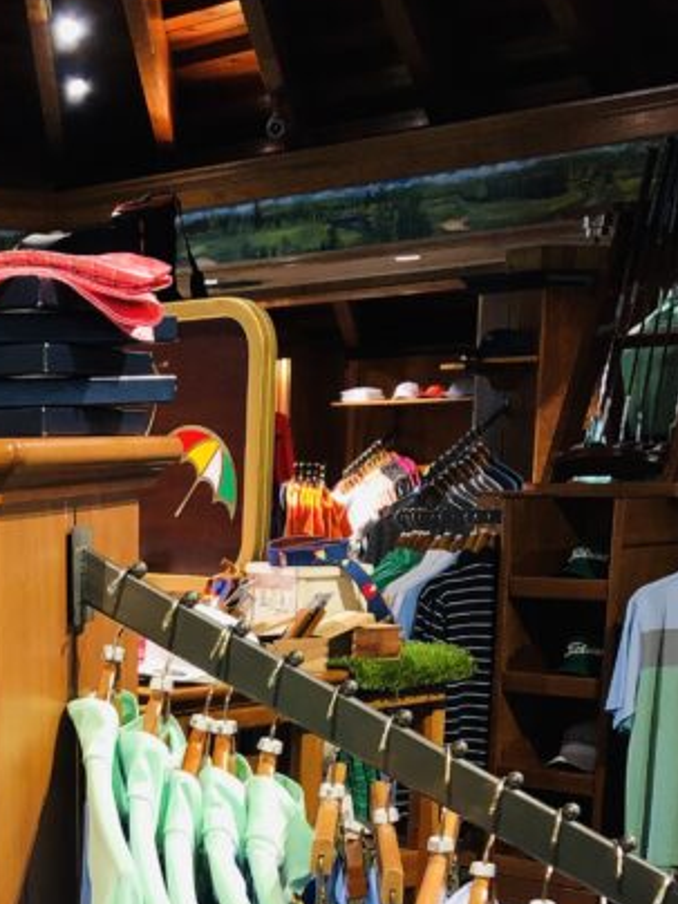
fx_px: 1854
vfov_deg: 25.4
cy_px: 1002
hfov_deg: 19.7
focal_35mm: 71
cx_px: -103
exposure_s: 1/15
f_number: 1.8
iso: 50
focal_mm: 3.99
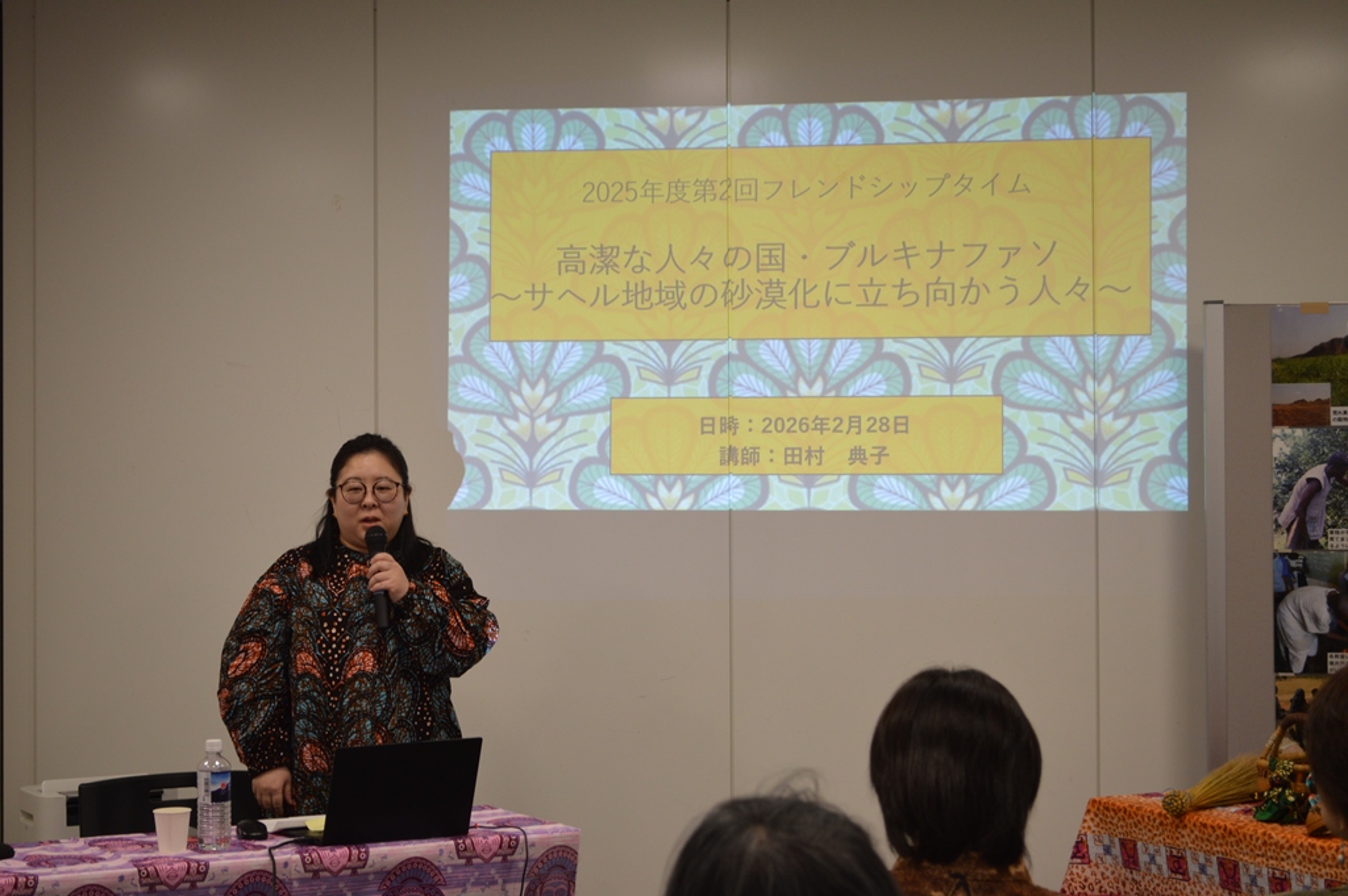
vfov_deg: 22.6
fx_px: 2245
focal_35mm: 60
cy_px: 448
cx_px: 674
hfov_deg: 33.4
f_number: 5.3
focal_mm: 40
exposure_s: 1/50
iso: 400
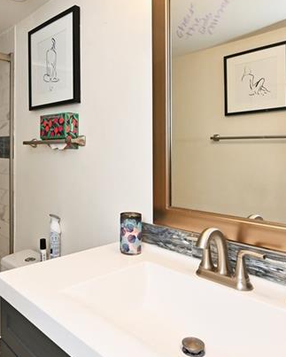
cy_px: 204
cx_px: 85
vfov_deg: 67.7
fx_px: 264
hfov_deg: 55.1
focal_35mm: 25
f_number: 7.1
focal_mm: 14
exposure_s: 1/125
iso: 1000
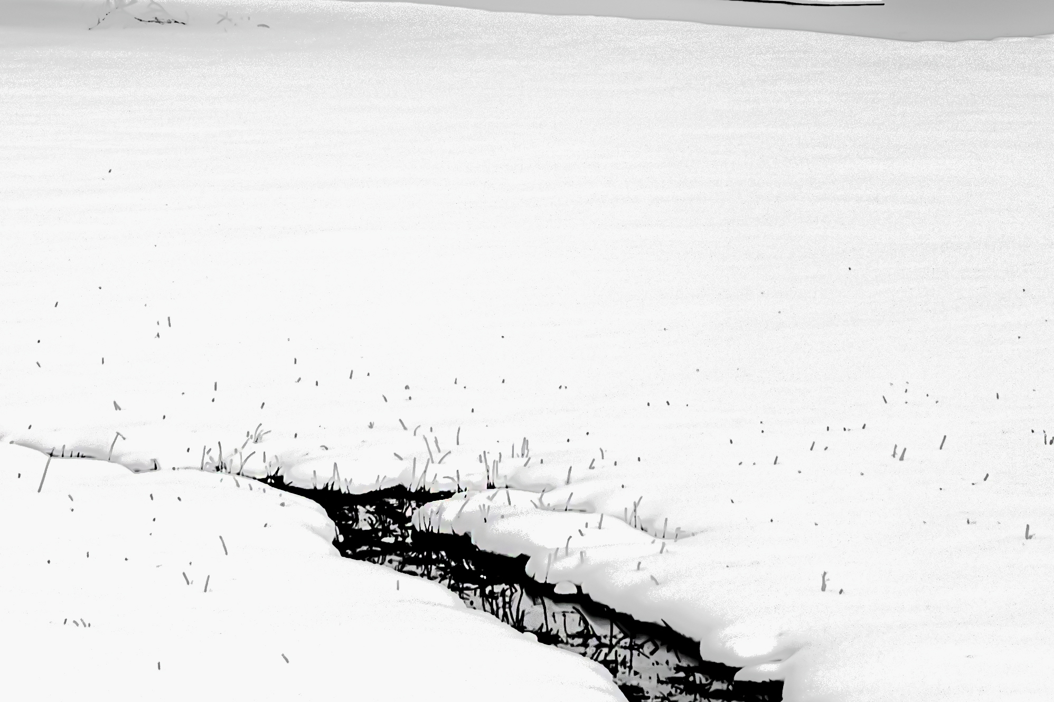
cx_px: 524
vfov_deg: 6.5
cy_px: -198
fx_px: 6176
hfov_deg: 9.8
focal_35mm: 211
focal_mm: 70
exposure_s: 1/1000
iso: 100
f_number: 8
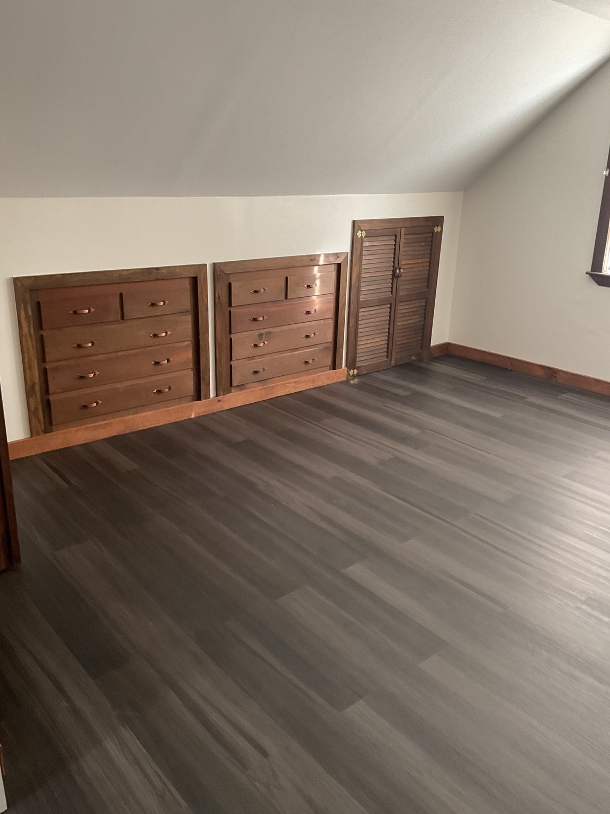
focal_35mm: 29
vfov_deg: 61.7
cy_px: 407
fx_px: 681
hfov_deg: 48.2
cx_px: 305
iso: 160
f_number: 1.8
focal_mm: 3
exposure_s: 1/60
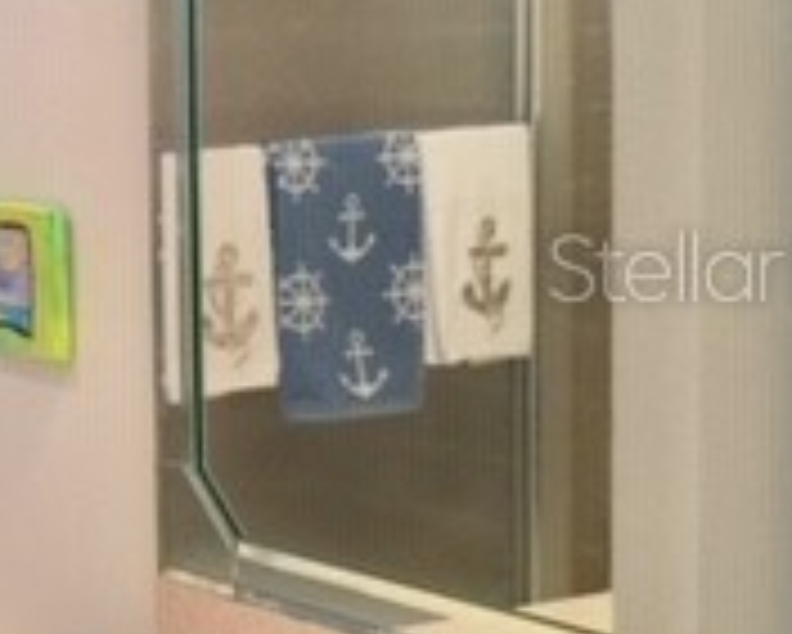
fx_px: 2416
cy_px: 265
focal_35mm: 103
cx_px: -468
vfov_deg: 15.0
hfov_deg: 16.6
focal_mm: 4.15
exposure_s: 1/30
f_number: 2.2
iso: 40
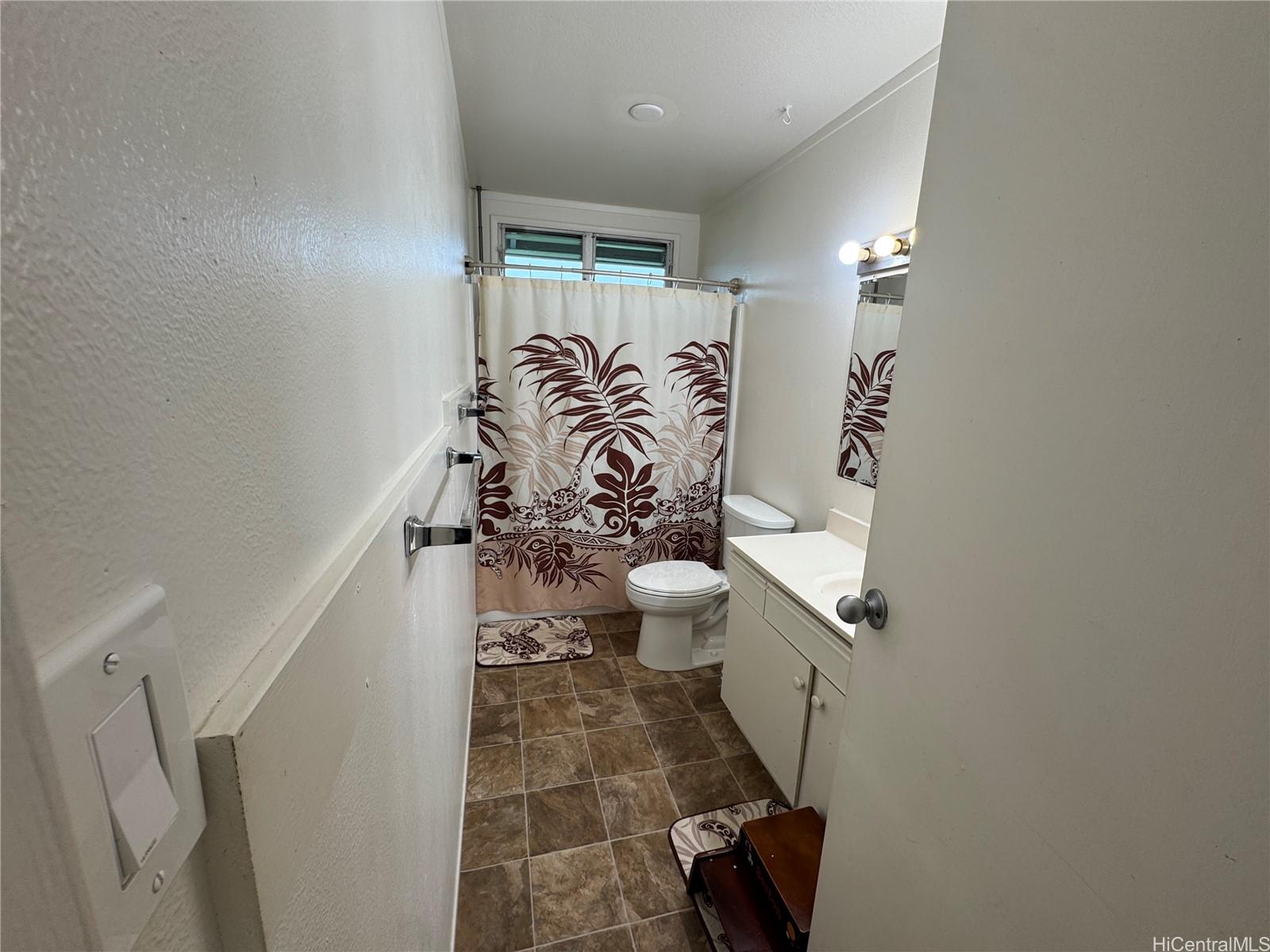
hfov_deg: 102.1
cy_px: 476
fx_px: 514
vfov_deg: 85.7
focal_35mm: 14
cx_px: 635
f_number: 2.2
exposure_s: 1/120
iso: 50
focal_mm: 2.22
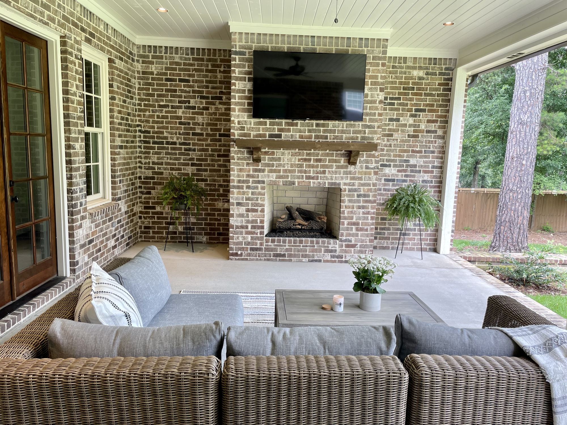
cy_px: 212
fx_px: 426
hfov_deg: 67.3
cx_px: 284
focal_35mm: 26
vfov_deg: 53.1
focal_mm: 4.2
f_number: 1.6
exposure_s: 1/120
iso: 50
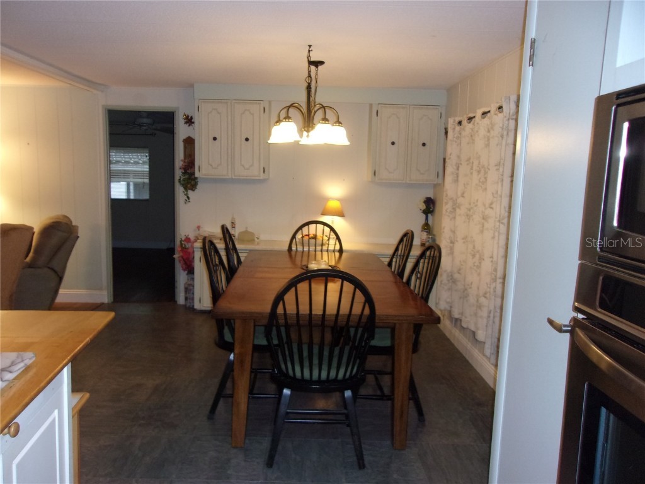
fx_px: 503
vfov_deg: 51.4
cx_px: 322
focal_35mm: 27
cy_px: 242
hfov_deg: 65.3
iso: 200
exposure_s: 1/34
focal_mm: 4.9
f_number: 3
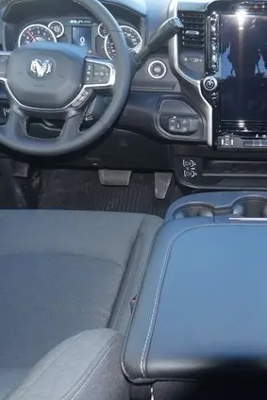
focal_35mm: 44
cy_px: 189
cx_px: 238
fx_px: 489
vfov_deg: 44.5
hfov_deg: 29.3
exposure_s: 1/60
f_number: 5
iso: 500
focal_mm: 14
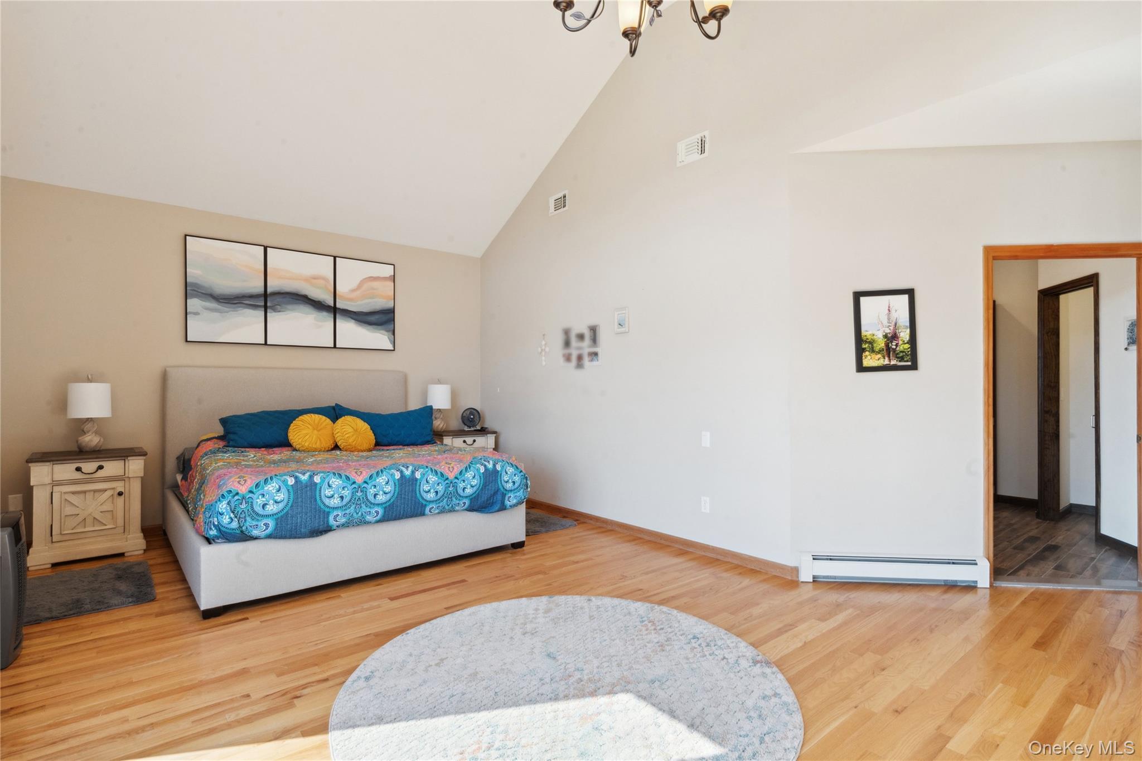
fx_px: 539
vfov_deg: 70.4
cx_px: 571
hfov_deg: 93.3
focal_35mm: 17
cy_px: 380
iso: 1250
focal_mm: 17
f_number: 14
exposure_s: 1/80
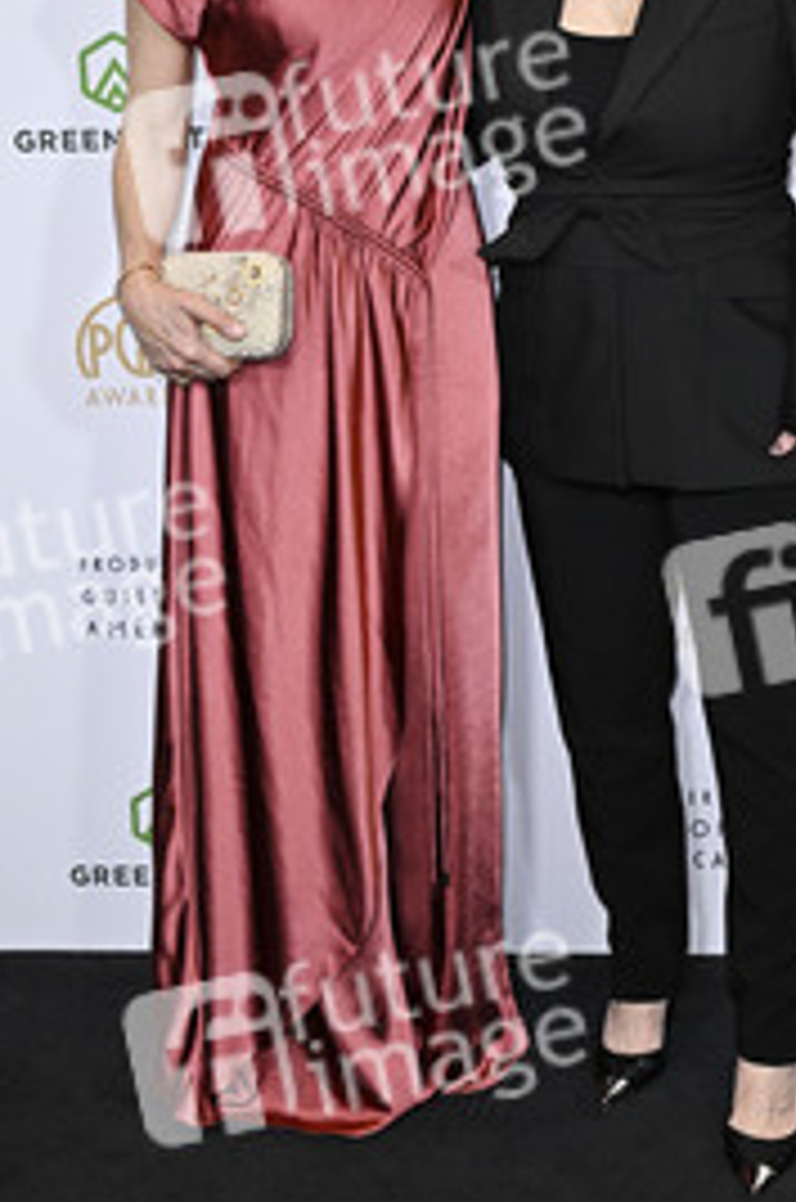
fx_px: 2197
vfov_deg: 30.3
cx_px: 486
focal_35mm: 66
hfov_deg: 20.5
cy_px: 365
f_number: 5.6
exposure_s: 1/320
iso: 2000
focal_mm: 44
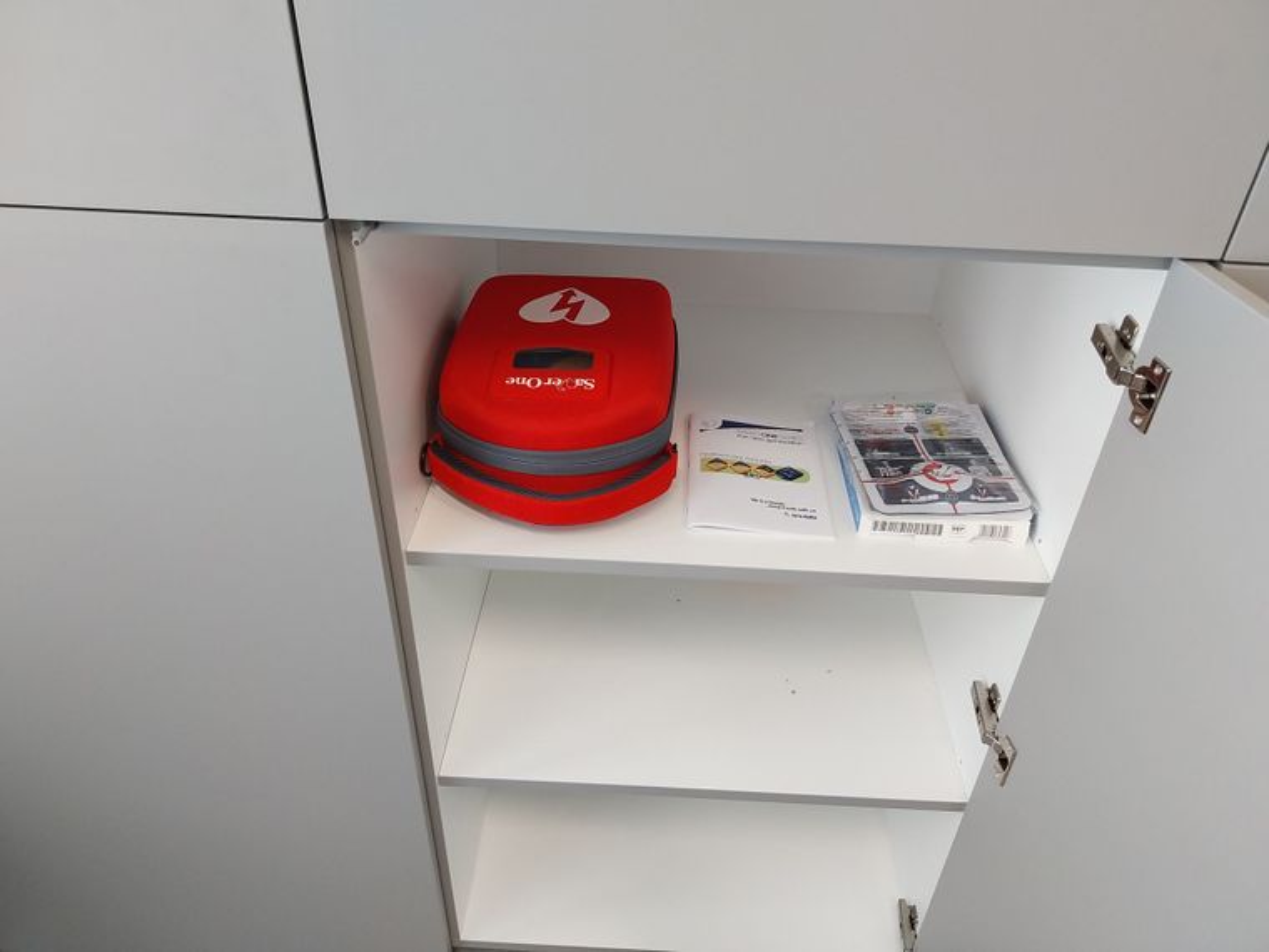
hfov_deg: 67.3
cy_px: 476
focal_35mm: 26
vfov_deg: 53.1
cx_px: 634
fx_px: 953
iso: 200
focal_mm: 4
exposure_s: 1/50
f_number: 1.8
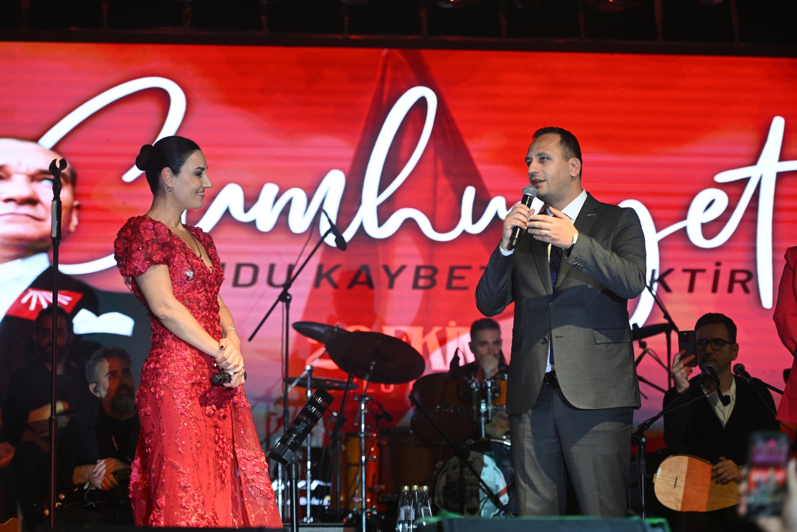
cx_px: 398
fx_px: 2170
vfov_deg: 14.0
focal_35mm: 98
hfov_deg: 20.8
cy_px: 266
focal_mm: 98
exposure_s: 1/400
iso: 1600
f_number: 2.8
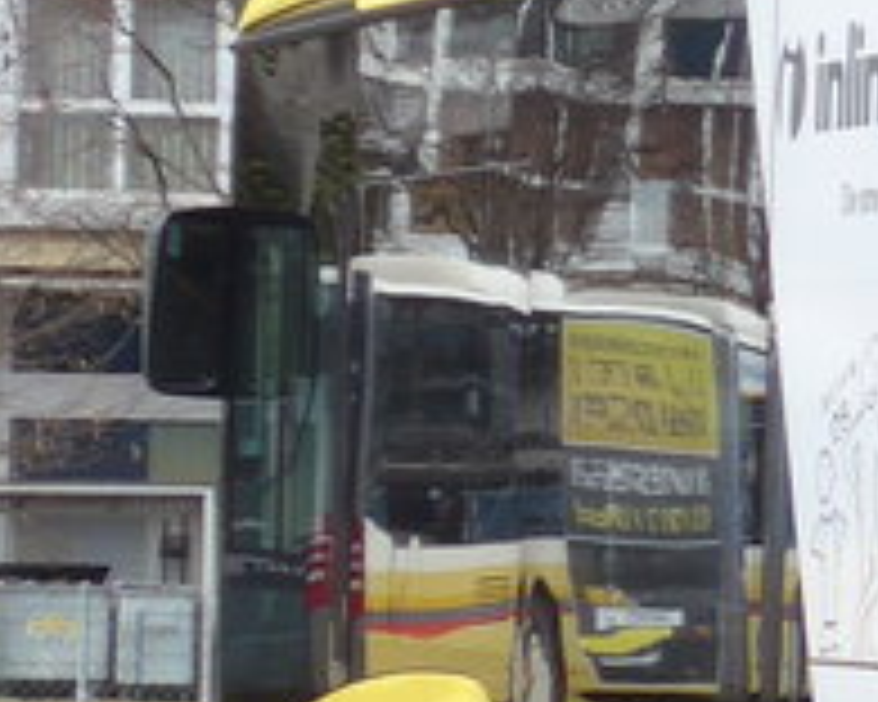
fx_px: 7198
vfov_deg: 5.6
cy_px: 306
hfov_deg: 6.6
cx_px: 2260
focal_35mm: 277
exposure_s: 1/500
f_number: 3
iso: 80
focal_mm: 9.5
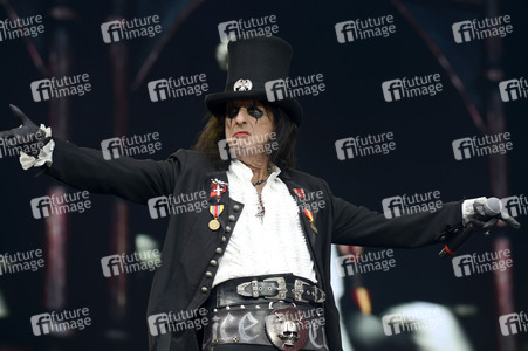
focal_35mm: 160
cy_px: 176
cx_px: 264
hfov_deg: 12.8
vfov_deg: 8.6
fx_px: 2345
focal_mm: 160
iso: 320
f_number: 5
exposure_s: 1/800
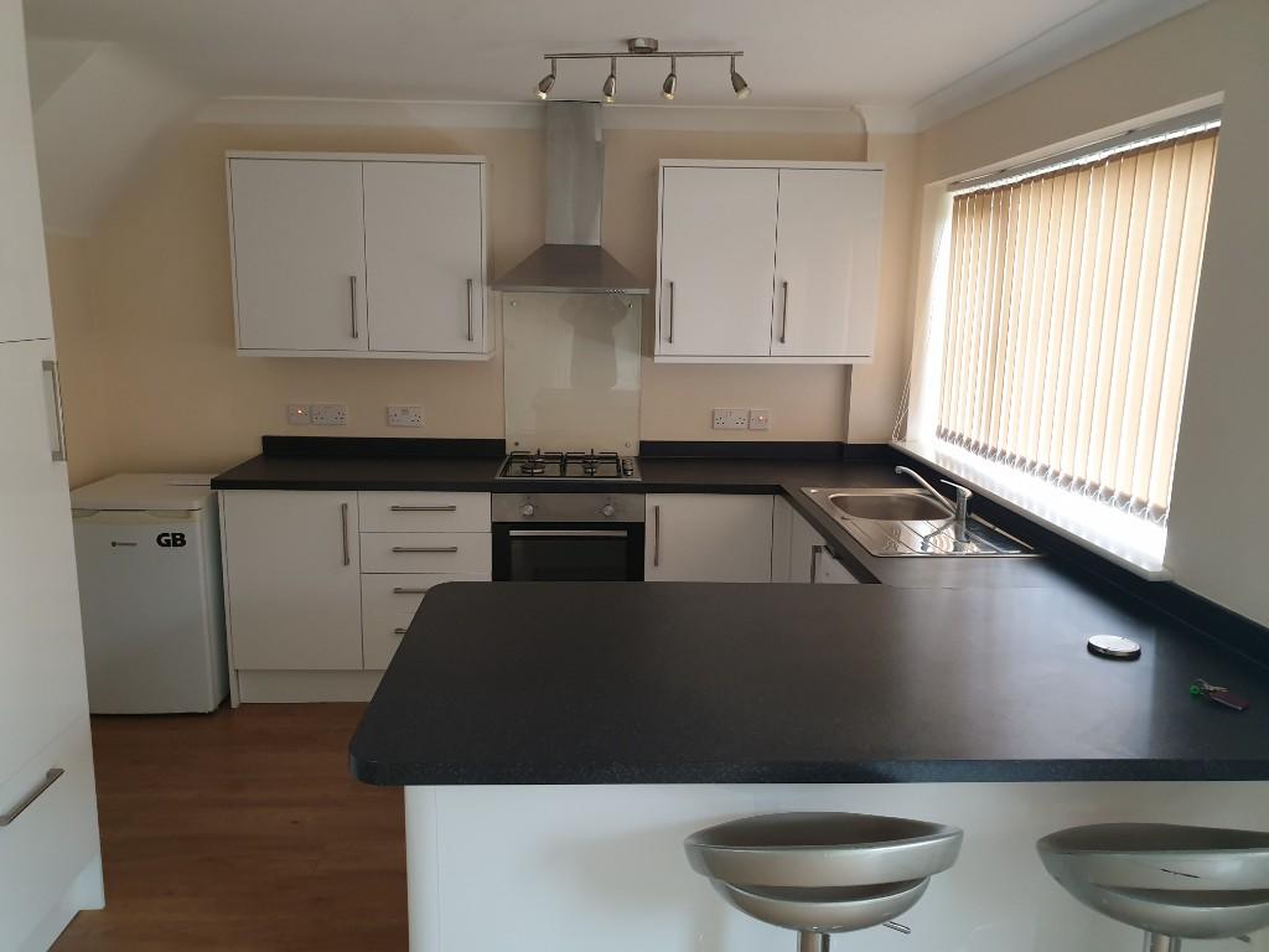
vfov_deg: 53.1
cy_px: 476
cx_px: 634
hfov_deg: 67.3
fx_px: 953
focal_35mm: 26
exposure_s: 1/34
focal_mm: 4.3
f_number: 2.4
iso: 250
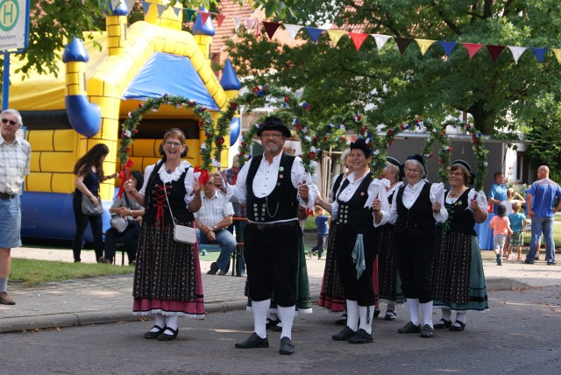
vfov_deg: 16.6
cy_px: 188
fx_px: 1287
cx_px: 280
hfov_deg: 24.6
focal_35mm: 82
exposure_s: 1/100
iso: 100
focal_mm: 55
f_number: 6.3
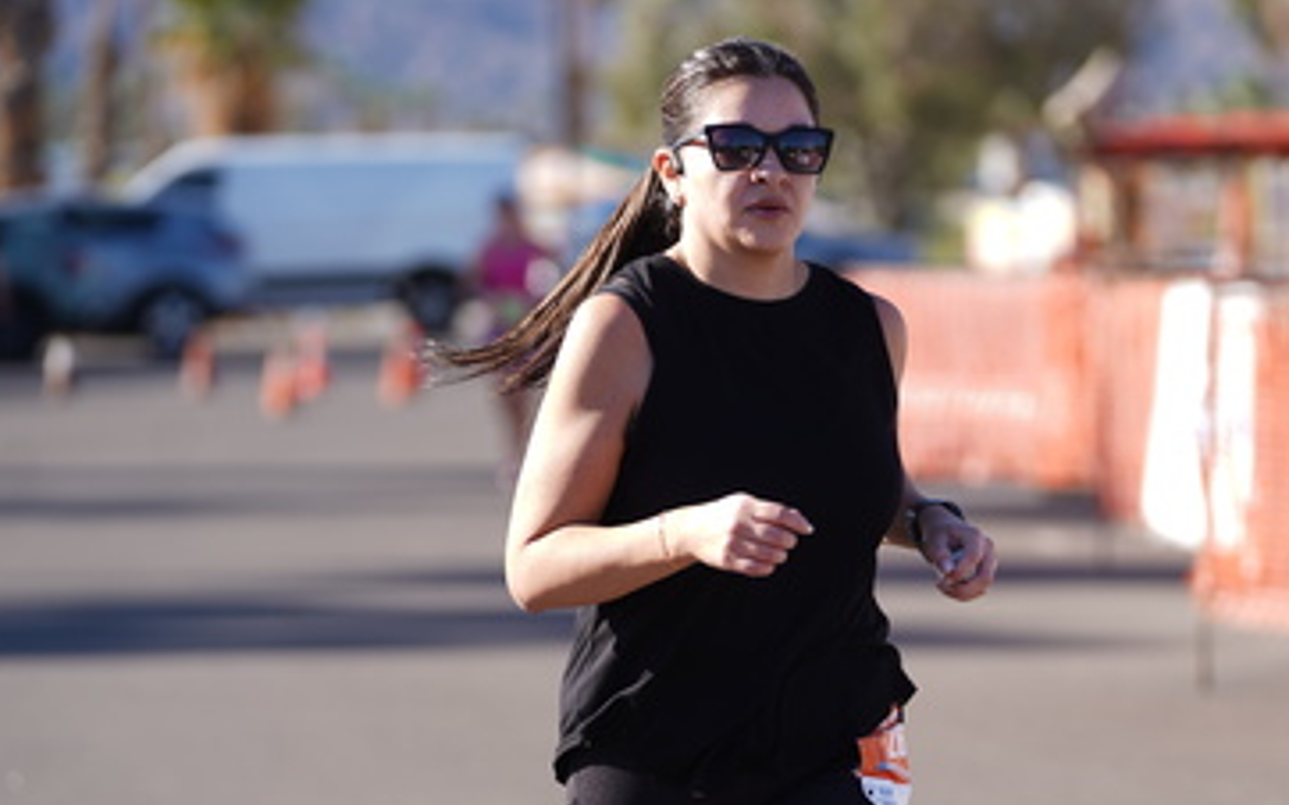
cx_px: 726
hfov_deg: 10.9
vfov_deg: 6.8
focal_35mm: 192
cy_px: 536
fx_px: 6743
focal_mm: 124
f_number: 2.8
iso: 64
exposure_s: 1/500
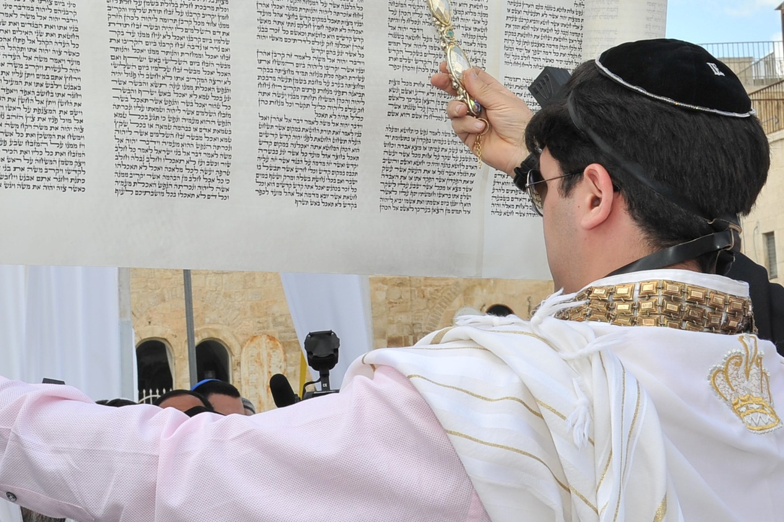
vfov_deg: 14.6
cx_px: 278
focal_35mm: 93
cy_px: 124
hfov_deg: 21.9
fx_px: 2024
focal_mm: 46
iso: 500
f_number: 14
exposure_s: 1/250
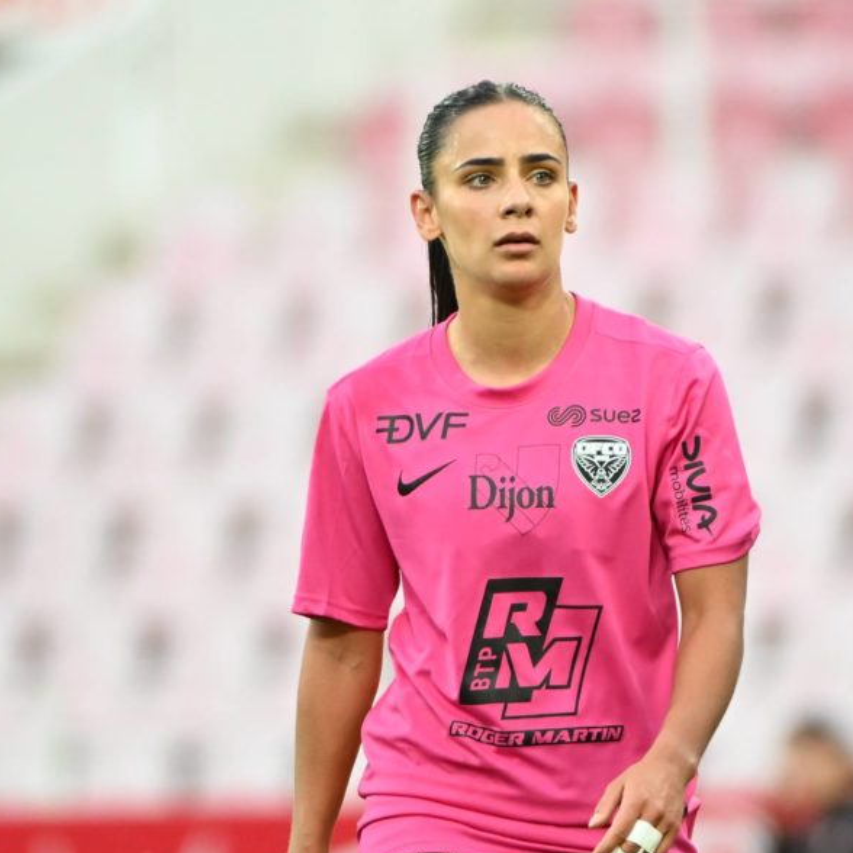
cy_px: 413
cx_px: 519
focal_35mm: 887
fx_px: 24729
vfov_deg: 2.0
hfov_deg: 2.0
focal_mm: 400
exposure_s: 1/800
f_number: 4
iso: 2500
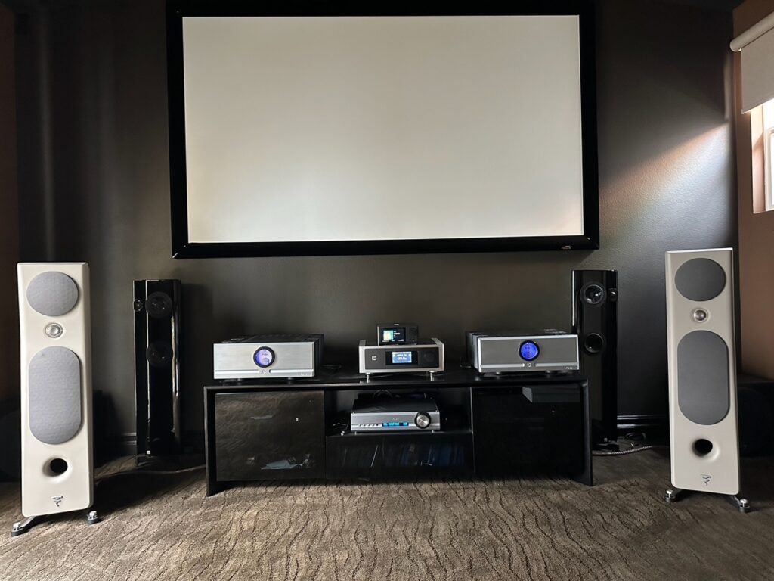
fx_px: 537
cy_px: 290
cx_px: 387
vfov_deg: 56.8
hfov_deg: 71.6
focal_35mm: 24
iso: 1000
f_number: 1.78
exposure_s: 1/52
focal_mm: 6.86
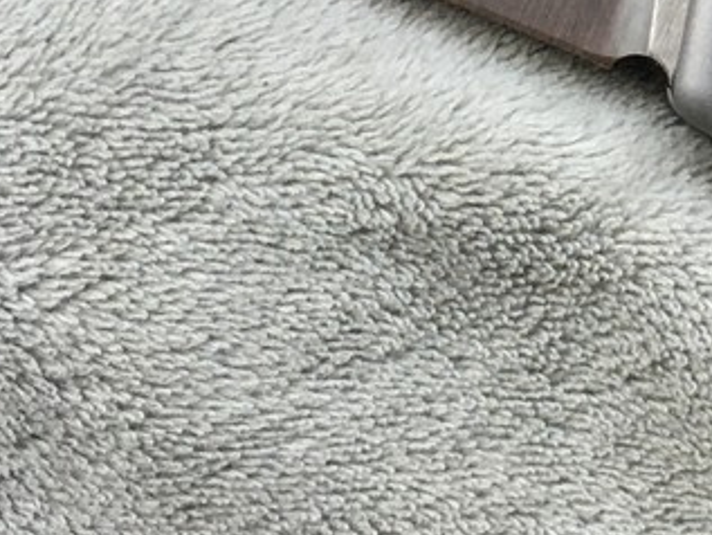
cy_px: -25
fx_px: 2634
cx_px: 818
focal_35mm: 128
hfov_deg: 14.9
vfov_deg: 11.5
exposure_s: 1/33
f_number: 2.2
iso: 50
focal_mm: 4.15
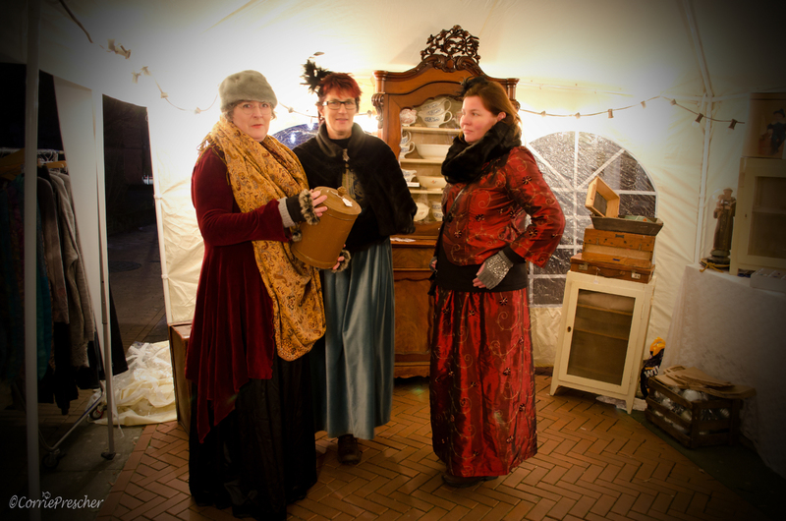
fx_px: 588
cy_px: 260
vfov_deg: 47.7
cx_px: 393
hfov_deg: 67.5
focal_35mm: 27
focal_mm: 18
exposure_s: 1/5
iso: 640
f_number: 3.5
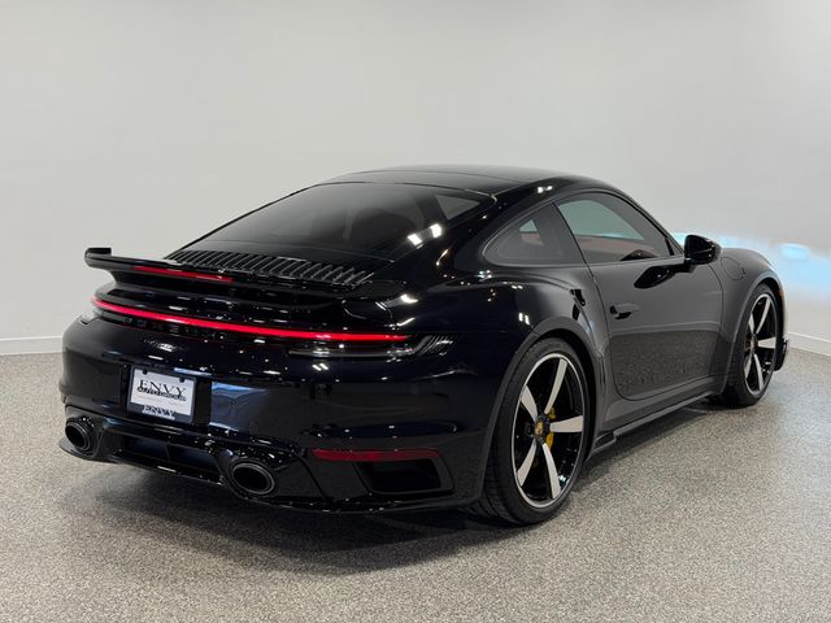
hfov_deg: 39.7
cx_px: 416
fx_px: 1152
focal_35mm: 48
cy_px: 312
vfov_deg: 30.3
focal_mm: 6.76
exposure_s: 1/177
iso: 50
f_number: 1.78
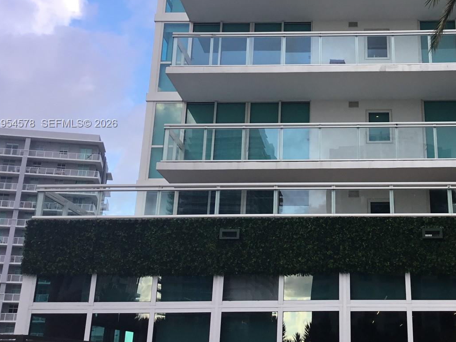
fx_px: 632
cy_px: 124
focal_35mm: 48
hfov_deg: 38.8
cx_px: 333
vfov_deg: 30.1
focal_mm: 3.3
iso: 25
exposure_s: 1/260
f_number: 2.4
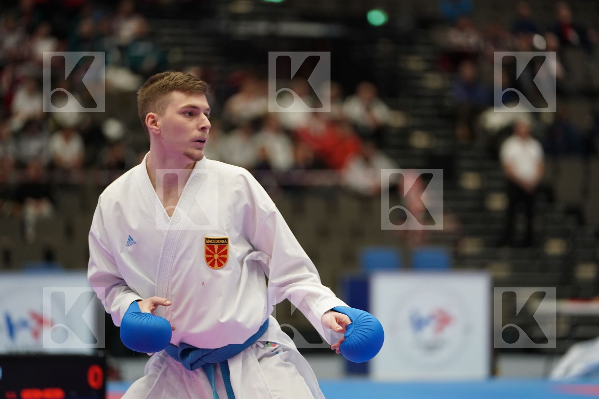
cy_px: 200
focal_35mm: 165
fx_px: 2745
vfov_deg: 8.3
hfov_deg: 12.5
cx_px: 300
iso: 2500
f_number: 2.8
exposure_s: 1/1000
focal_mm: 165
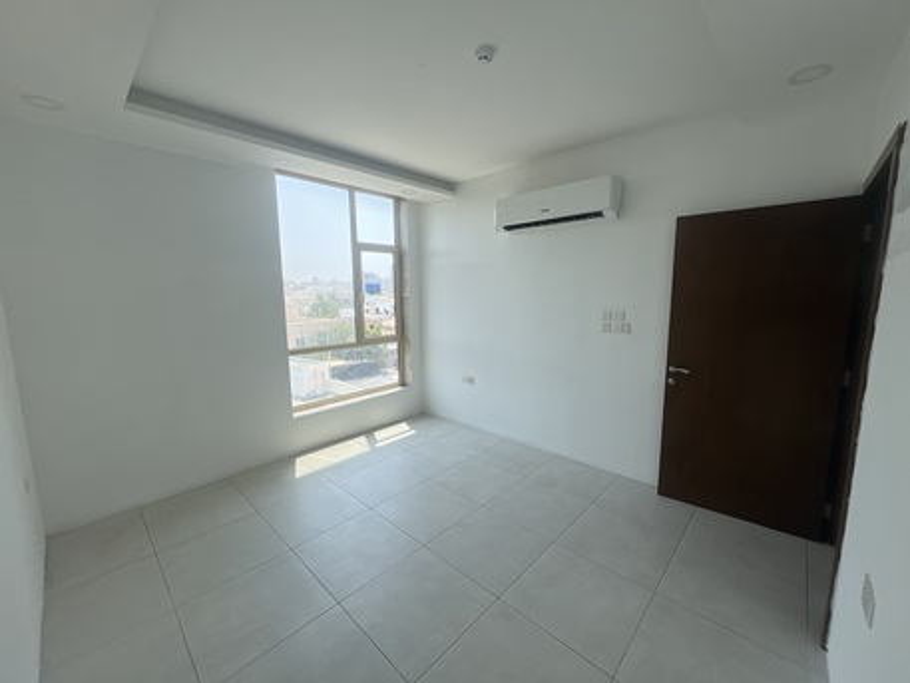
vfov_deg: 89.9
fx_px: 342
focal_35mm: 13
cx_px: 455
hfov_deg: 106.2
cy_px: 342
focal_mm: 1.57
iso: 32
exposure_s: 1/282
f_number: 1.8
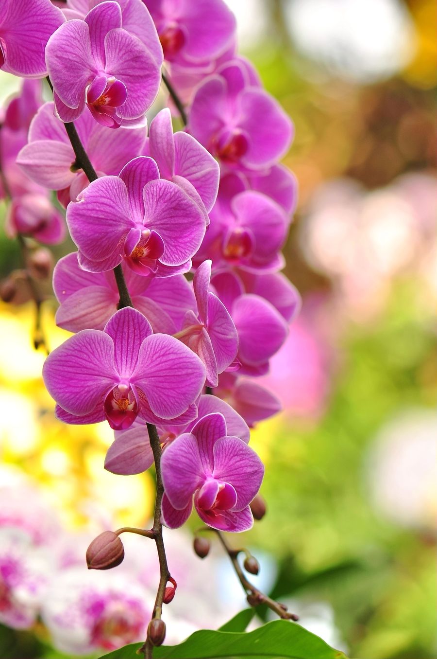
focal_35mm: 158
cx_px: 218
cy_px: 330
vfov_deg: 13.1
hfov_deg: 8.7
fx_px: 2875
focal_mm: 105
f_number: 5
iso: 200
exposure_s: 1/250
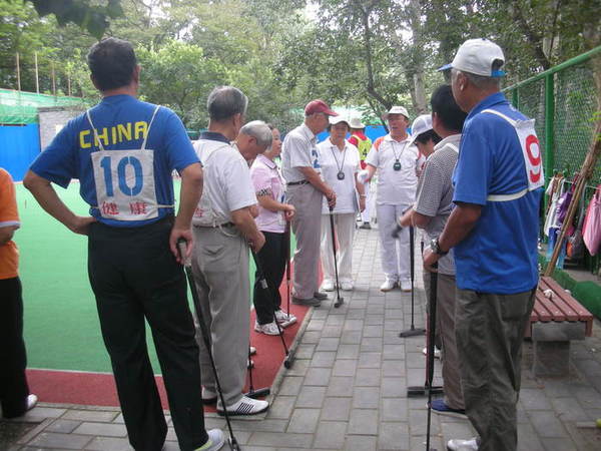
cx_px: 300
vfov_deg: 40.7
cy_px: 226
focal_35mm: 35
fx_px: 608
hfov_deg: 52.6
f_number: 2.8
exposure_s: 1/33.2
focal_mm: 5.8
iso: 59
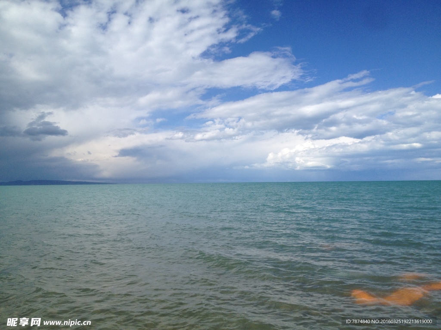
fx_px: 446
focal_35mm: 35
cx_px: 220
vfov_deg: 40.7
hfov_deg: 52.6
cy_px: 165
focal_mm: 4.28
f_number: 2.4
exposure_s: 1/2762
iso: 50
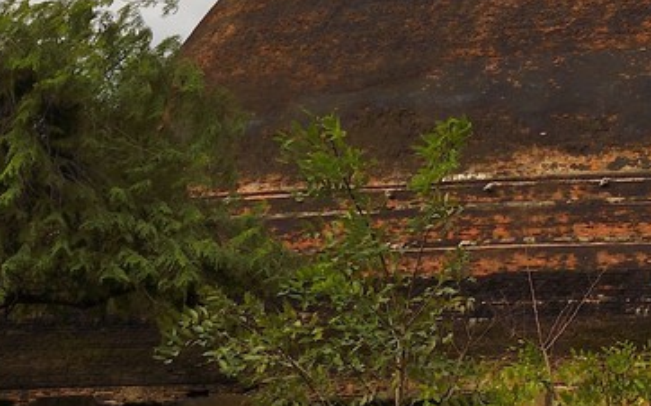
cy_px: -225
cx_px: 1385
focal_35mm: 180
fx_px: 3193
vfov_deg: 7.2
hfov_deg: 10.5
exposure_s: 1/250
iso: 200
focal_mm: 40
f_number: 11
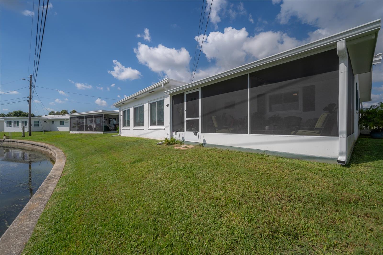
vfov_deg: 81.1
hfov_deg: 104.3
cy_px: 128
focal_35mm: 14
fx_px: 149
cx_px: 192
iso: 320
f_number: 10
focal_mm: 14
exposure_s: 1/1000
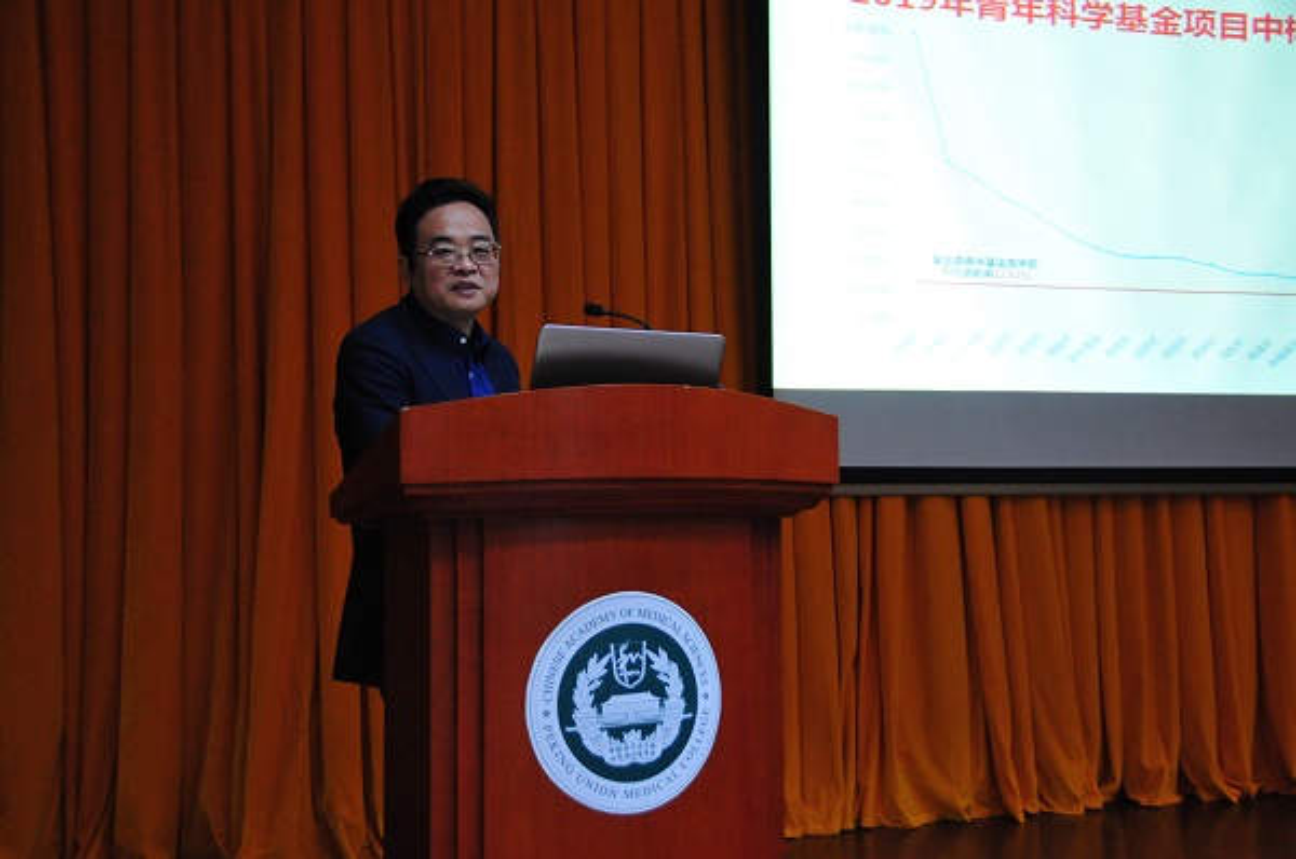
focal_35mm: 51
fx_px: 1833
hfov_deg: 38.9
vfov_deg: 26.4
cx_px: 648
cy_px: 430
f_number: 4.2
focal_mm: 34
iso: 2000
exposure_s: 1/60
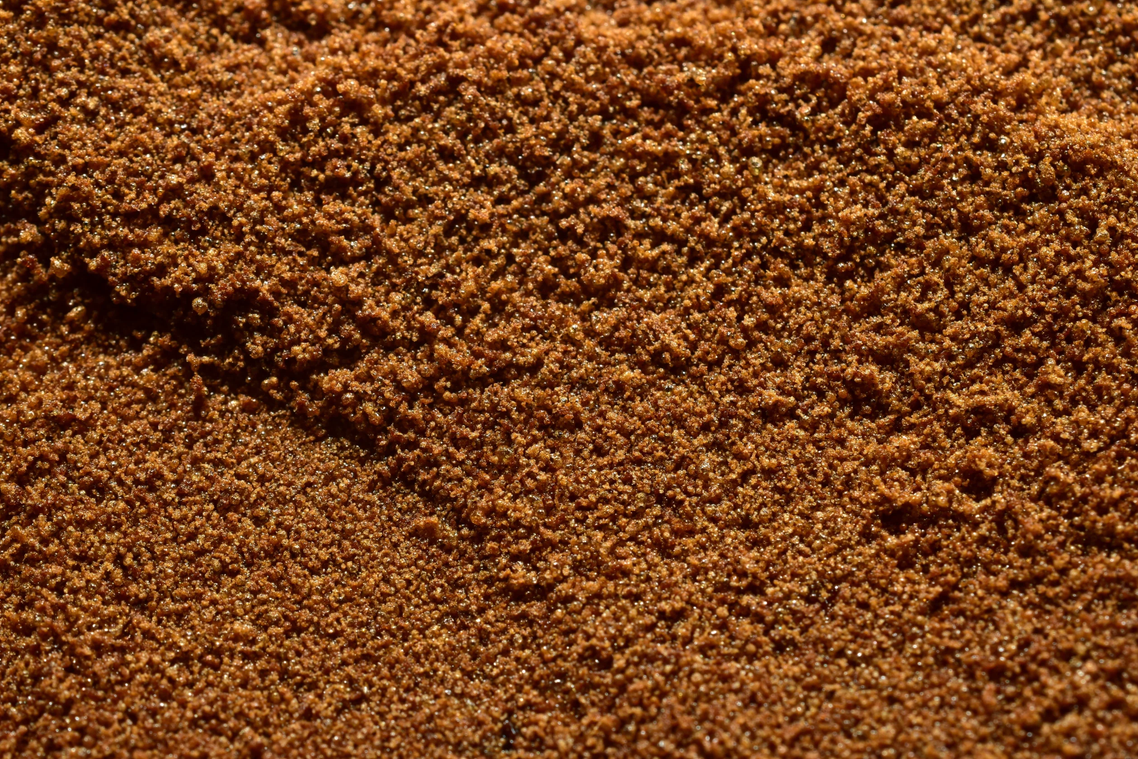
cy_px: 383
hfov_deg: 32.9
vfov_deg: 22.3
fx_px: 1928
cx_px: 560
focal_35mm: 61
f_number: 16
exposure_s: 1/100
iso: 100
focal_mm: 40
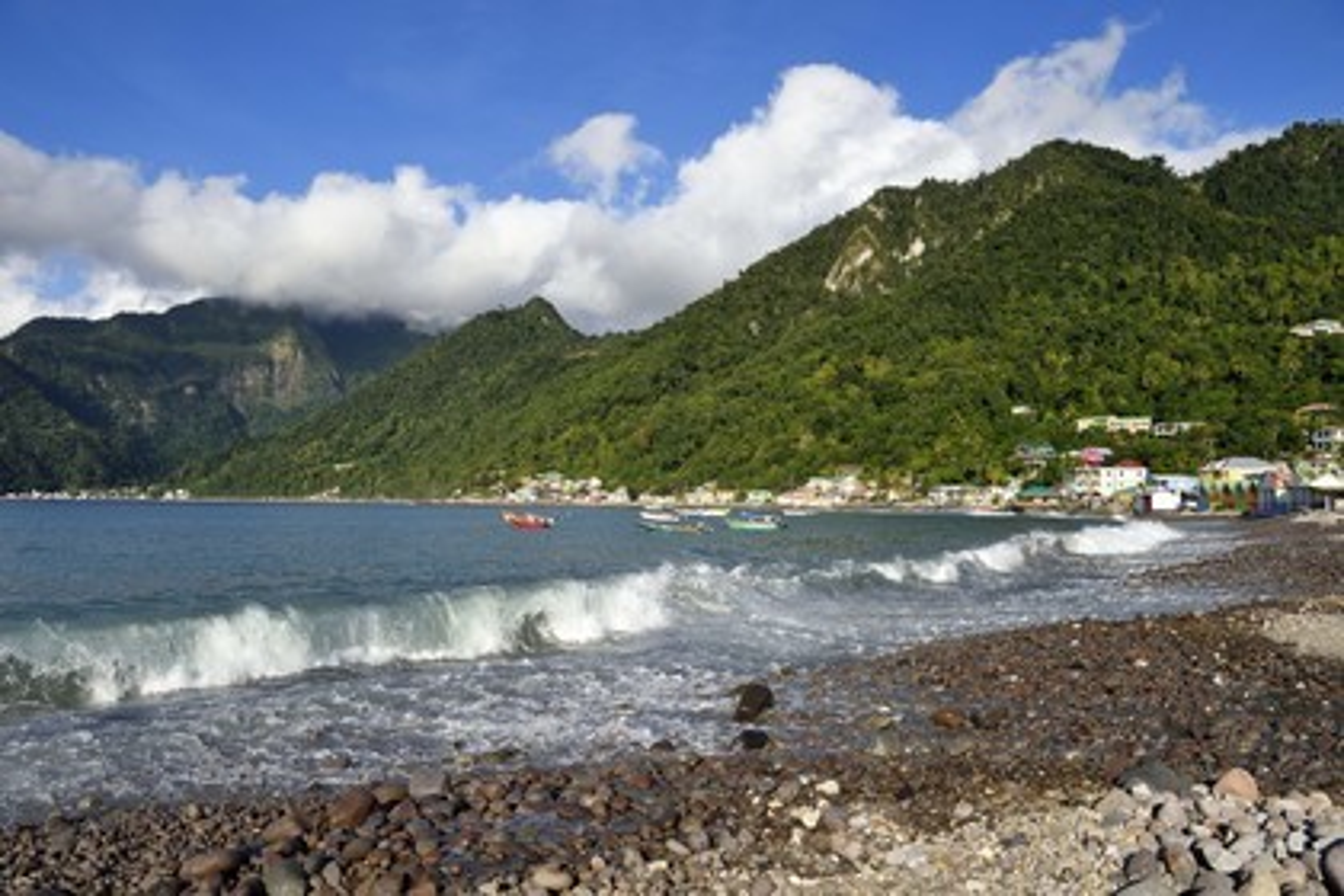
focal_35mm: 29
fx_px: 1083
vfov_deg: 45.0
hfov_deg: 63.7
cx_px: 672
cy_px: 448
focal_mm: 29
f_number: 11
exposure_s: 1/320
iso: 200
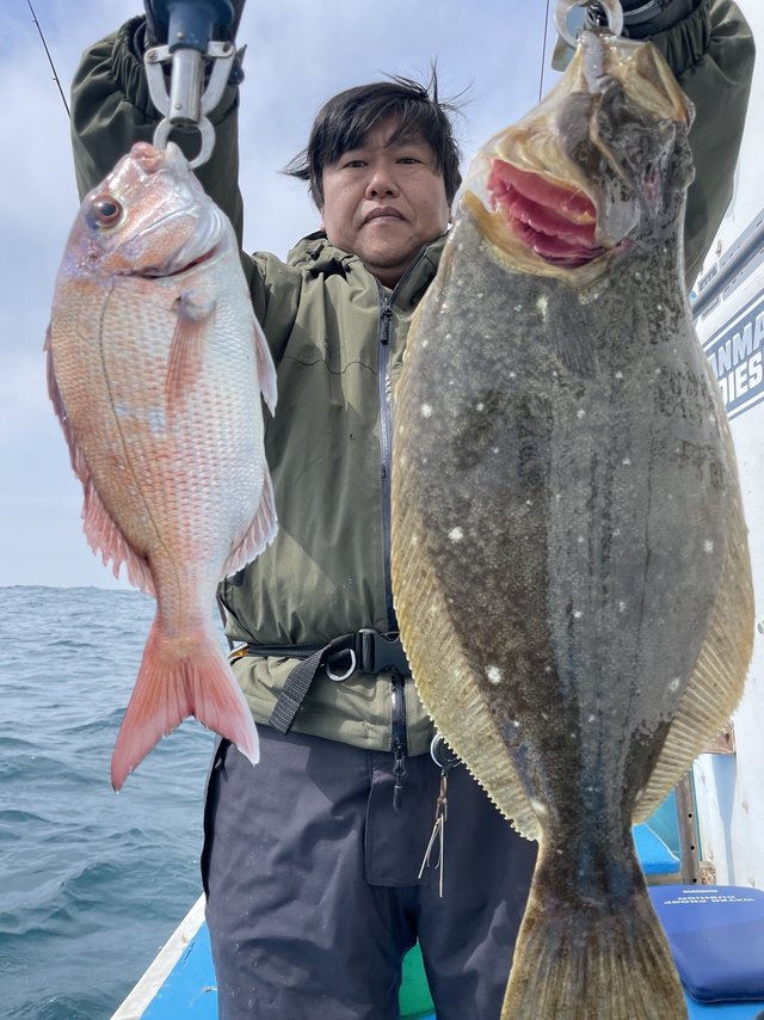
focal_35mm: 26
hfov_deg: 53.0
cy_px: 510
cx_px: 382
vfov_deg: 67.3
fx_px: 766
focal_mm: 4.2
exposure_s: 1/2257
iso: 32
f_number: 1.6
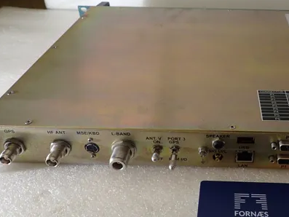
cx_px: 220
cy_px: 96
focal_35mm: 39
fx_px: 326
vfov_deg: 36.8
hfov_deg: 46.0
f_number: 2.8
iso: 100
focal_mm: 4.5
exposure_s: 1/100
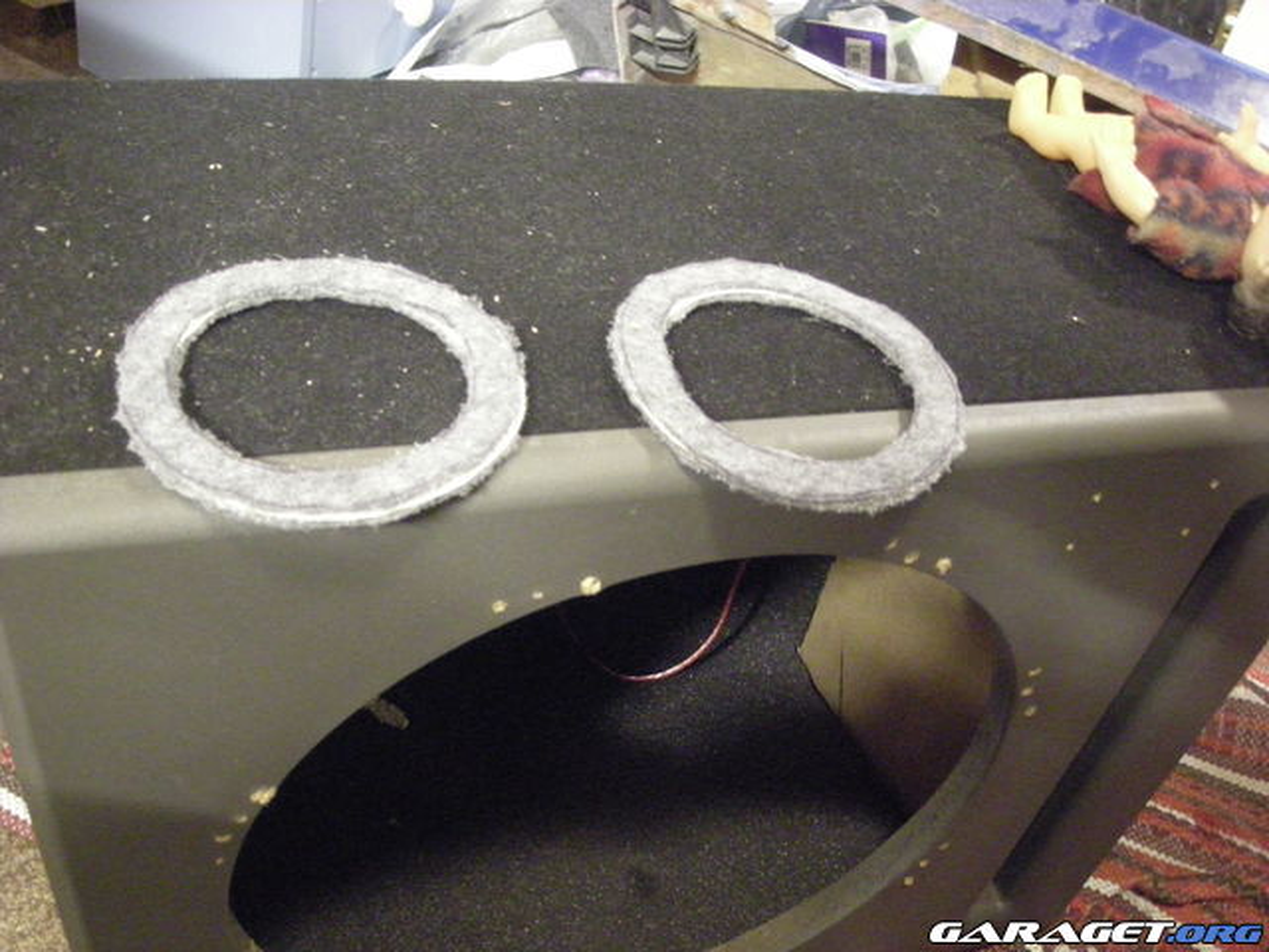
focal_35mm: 35
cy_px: 476
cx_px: 634
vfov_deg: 40.7
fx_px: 1283
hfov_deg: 52.6
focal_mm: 5.7
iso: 800
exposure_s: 1/2.3
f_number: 2.8
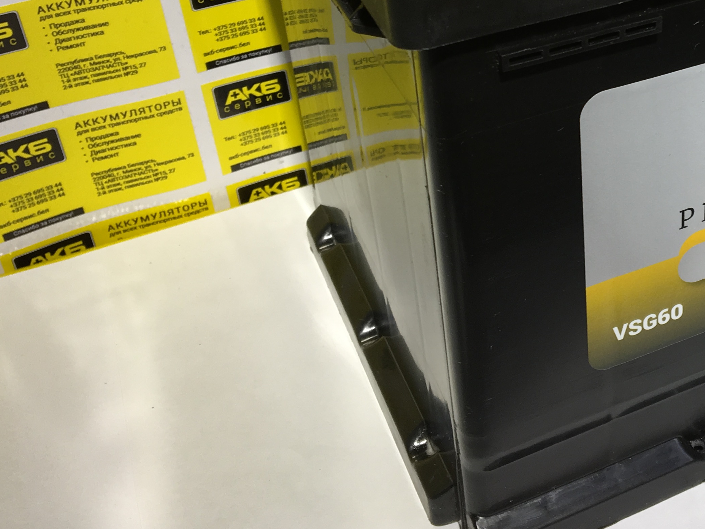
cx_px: 657
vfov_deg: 25.3
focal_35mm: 56
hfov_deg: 32.4
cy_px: 58
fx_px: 1141
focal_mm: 4.15
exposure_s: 1/50
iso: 25
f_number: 2.2
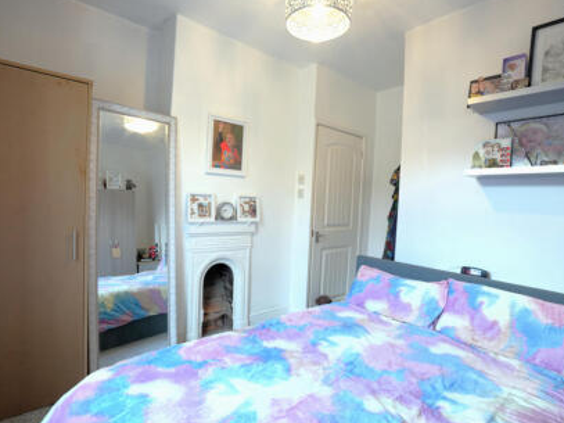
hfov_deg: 87.7
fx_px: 293
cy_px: 213
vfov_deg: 71.6
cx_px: 272
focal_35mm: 18
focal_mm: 16
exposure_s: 1/60
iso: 3200
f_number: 5.6
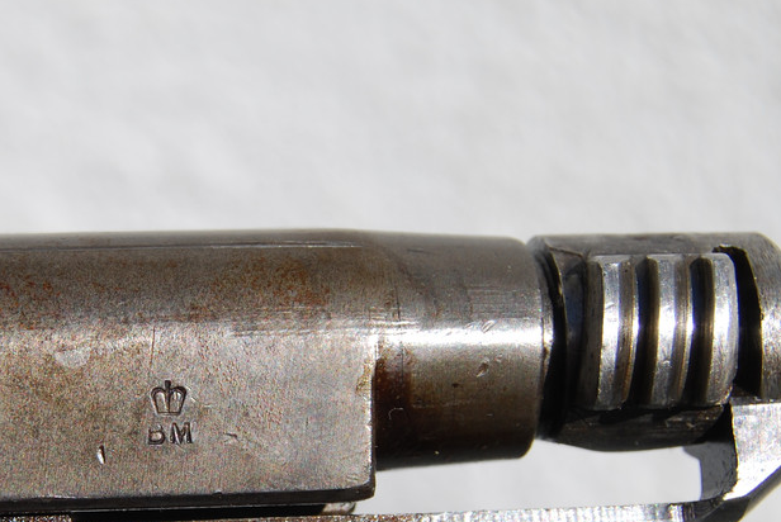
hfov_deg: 20.4
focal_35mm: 99
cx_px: 197
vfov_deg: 13.8
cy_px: 409
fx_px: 2150
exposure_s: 1/400
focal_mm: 34
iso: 100
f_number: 8
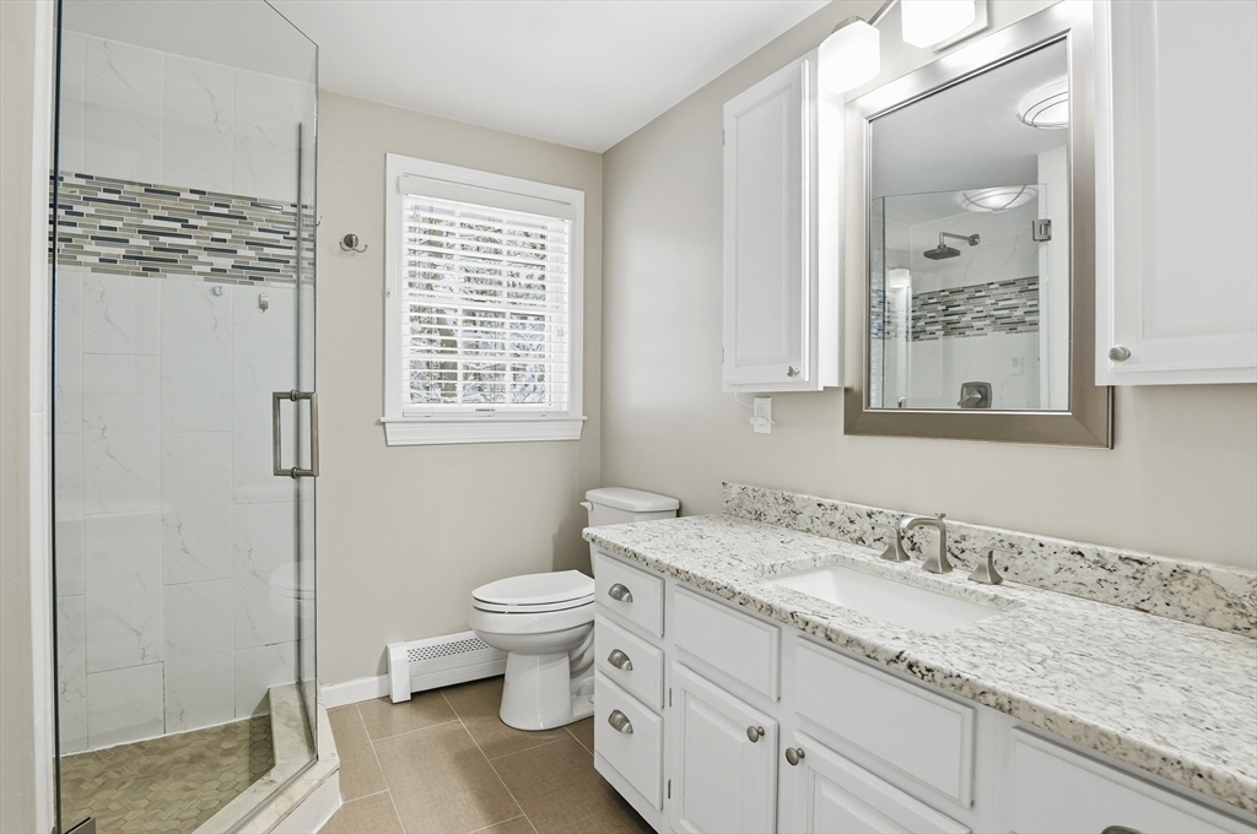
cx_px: 628
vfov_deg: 71.9
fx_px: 575
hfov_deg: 95.1
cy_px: 417
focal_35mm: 16
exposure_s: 1/800
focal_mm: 11
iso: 800
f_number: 7.1
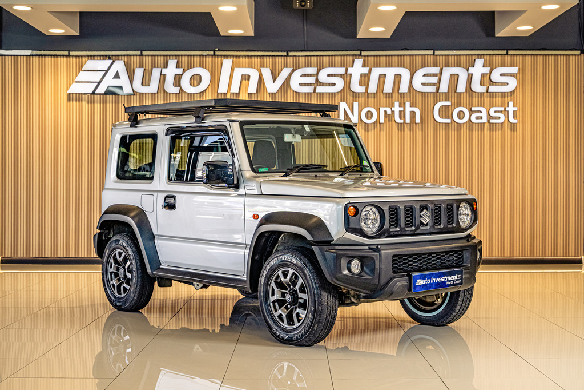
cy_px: 195
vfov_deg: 25.1
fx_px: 876
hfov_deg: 36.9
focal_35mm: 54
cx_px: 292
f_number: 5.6
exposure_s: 1/200
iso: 1250
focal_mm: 54
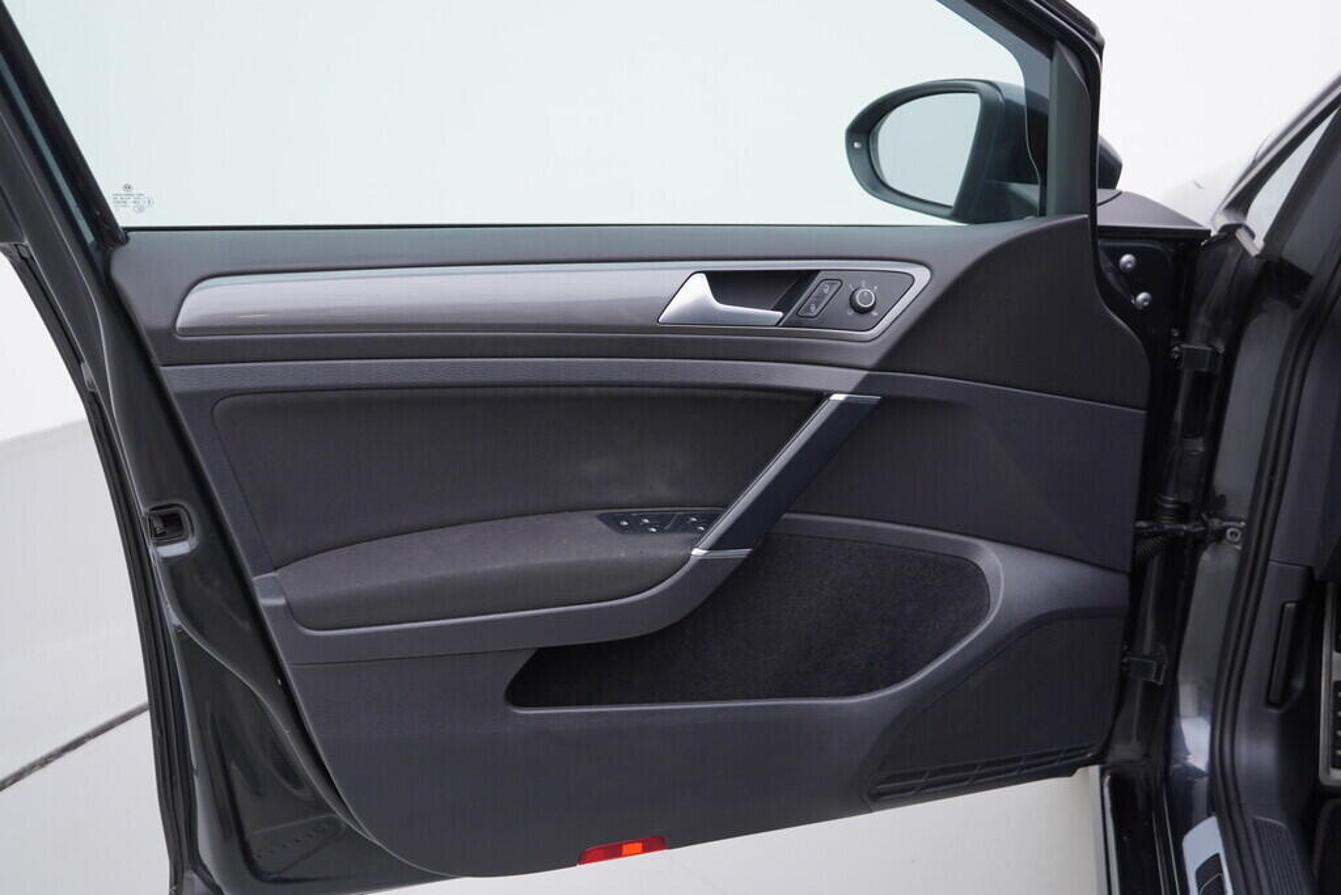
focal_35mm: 36
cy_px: 448
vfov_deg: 36.9
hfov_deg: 53.1
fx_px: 1341
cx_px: 670
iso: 125
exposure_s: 1/50
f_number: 3.2
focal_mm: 24
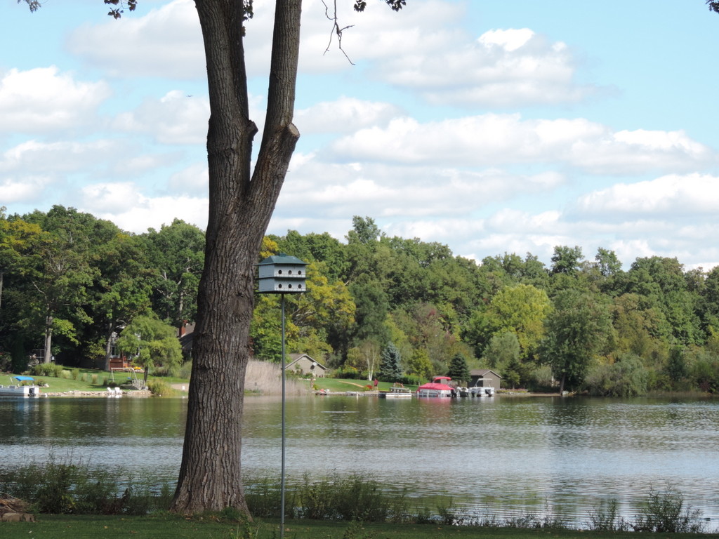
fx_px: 3219
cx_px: 360
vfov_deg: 9.6
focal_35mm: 155
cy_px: 270
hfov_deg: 12.7
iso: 80
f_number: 4.4
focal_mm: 27.6
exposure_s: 1/320
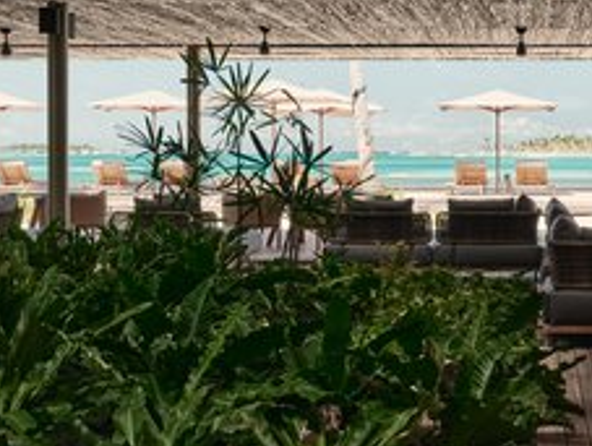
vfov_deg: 19.4
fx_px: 1302
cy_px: 170
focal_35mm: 76
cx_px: 558
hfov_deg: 24.7
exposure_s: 1/10
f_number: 14
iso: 100
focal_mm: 45
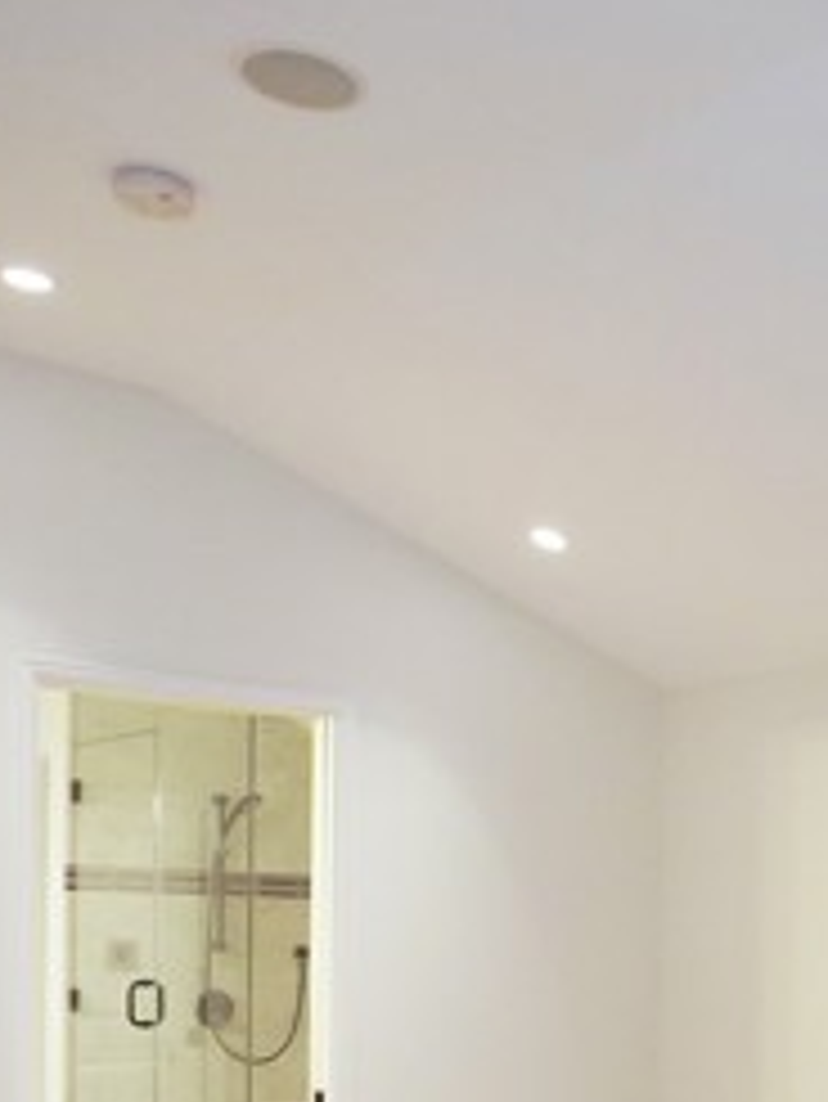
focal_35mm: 47
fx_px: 1498
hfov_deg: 27.8
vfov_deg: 38.1
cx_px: 945
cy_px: 958
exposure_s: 1/80
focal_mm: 9
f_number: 7.1
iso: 3200
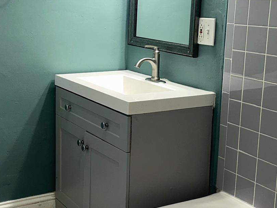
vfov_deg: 24.4
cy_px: 85
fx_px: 480
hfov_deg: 32.0
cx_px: 104
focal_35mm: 60
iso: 64
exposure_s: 1/36
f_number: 1.78
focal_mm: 6.86
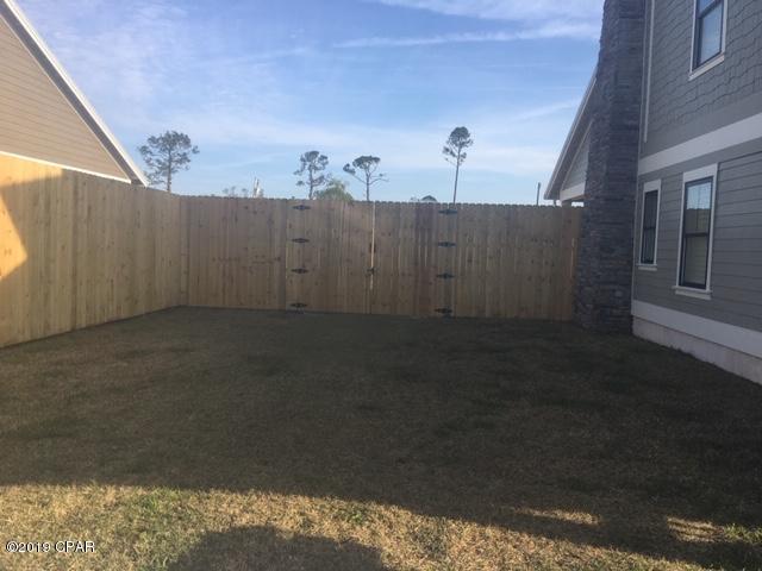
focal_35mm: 29
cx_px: 381
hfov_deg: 61.7
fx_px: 638
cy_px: 286
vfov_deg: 48.2
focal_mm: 4.15
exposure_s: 1/1054
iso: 25
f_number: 2.2
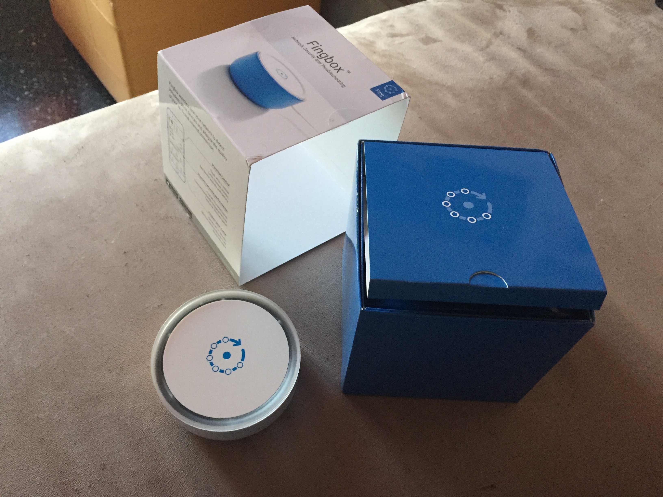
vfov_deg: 48.2
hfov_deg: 61.7
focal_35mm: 29
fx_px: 555
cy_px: 248
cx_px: 332
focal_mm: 4.15
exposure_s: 1/33
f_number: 2.2
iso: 250
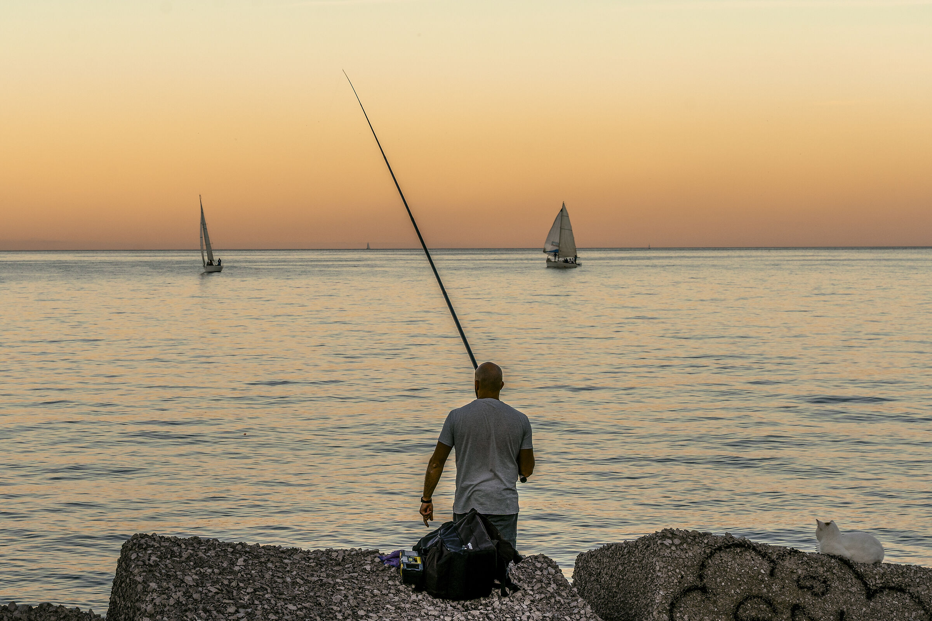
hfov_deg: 28.5
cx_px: 466
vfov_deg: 19.2
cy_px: 310
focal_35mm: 71
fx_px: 1838
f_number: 9
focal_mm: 71
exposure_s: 1/200
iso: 320
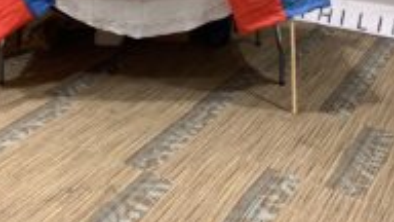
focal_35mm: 59
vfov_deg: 18.9
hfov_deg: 35.1
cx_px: 127
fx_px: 616
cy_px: -66
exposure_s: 1/60
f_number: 1.8
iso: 125
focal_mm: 4.25
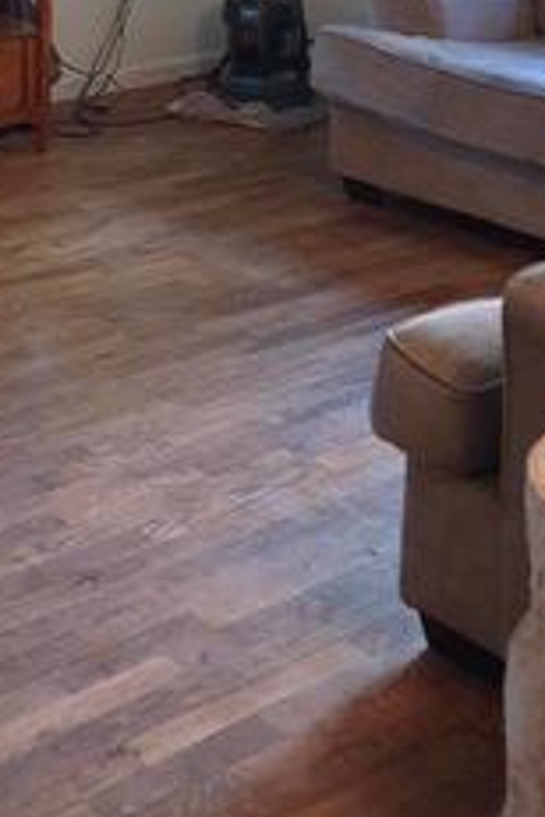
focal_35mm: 69
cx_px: -46
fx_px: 1567
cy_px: -27
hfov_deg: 19.0
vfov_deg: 27.3
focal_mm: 5.4
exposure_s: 1/24
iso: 320
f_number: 1.8
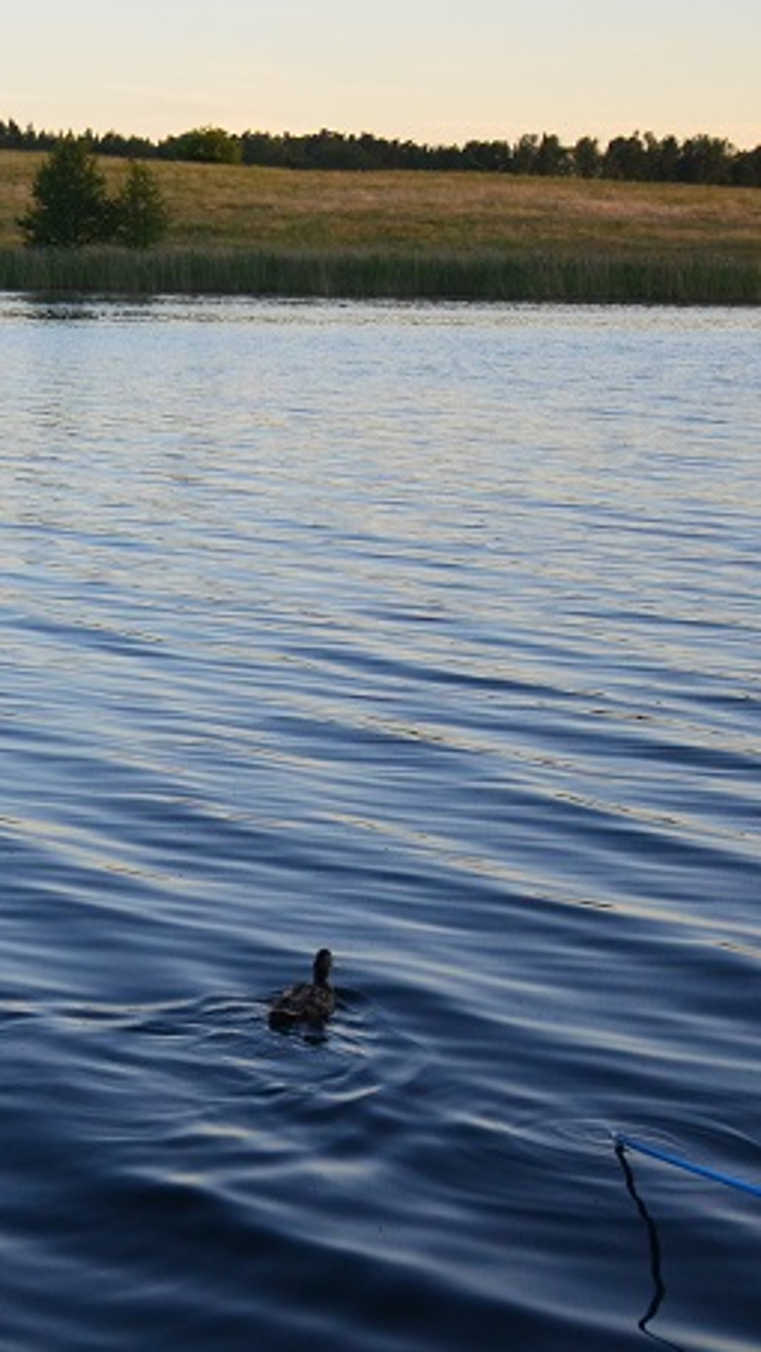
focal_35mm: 83
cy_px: 774
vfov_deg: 25.6
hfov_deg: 14.0
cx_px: -231
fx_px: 2976
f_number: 4
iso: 640
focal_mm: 24
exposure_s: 1/500
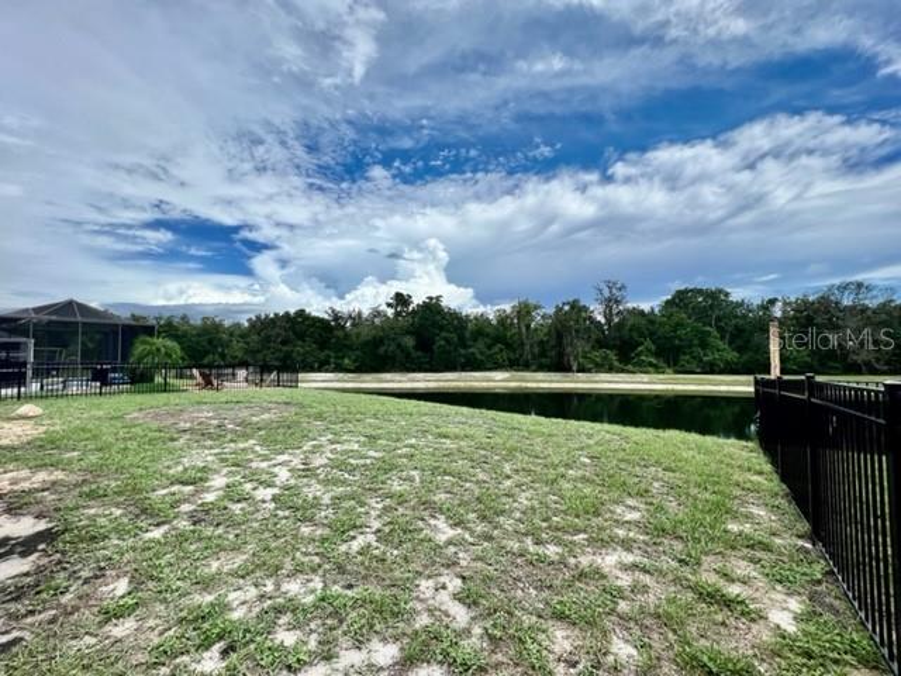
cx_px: 450
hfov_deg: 106.2
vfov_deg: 89.9
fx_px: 338
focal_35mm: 13
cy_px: 338
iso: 32
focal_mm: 1.57
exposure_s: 1/3040
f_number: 1.8
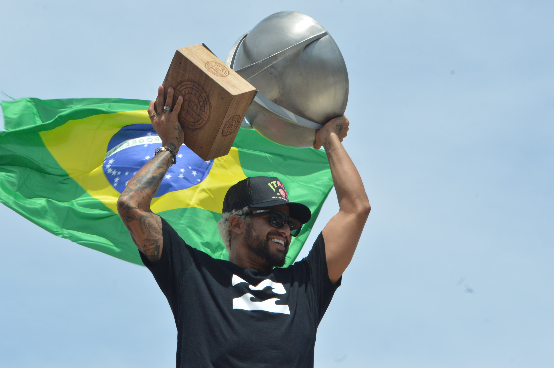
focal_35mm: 138
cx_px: 277
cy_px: 184
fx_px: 2122
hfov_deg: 14.9
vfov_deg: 9.9
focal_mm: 92
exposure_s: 1/320
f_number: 16
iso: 400
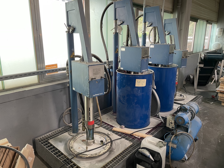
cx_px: 112
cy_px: 84
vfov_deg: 53.0
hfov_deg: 67.3
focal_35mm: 26
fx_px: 168
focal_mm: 4.2
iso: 100
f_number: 1.6
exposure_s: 1/50
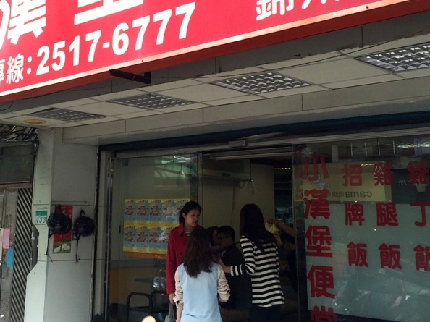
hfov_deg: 38.0
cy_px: 71
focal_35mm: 50
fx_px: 621
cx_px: 166
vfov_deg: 28.5
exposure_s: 1/264
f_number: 2.2
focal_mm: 4.15
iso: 32
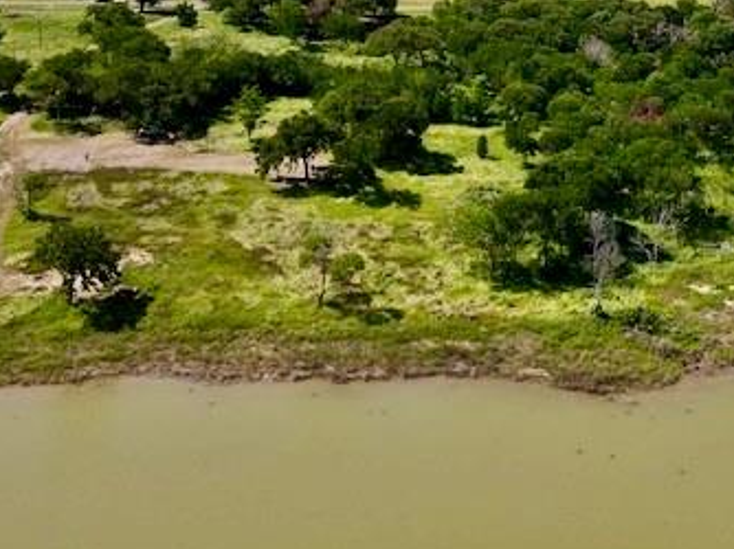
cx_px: 593
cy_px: 33
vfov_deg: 29.9
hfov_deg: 39.5
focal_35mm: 46
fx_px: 975
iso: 100
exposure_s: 1/800
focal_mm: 4.5
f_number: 2.8
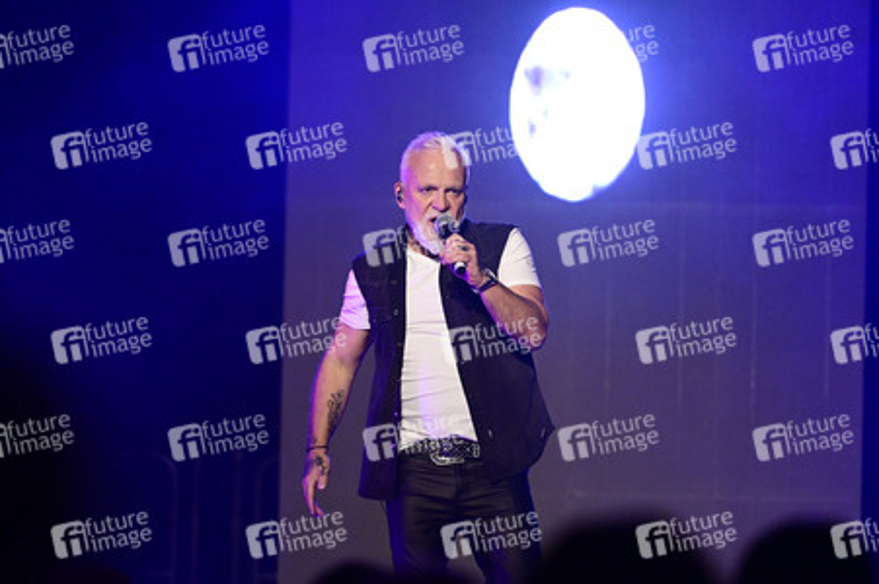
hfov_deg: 10.3
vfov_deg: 6.9
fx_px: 4880
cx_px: 440
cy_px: 292
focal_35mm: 200
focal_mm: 200
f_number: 3.2
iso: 6400
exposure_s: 1/800
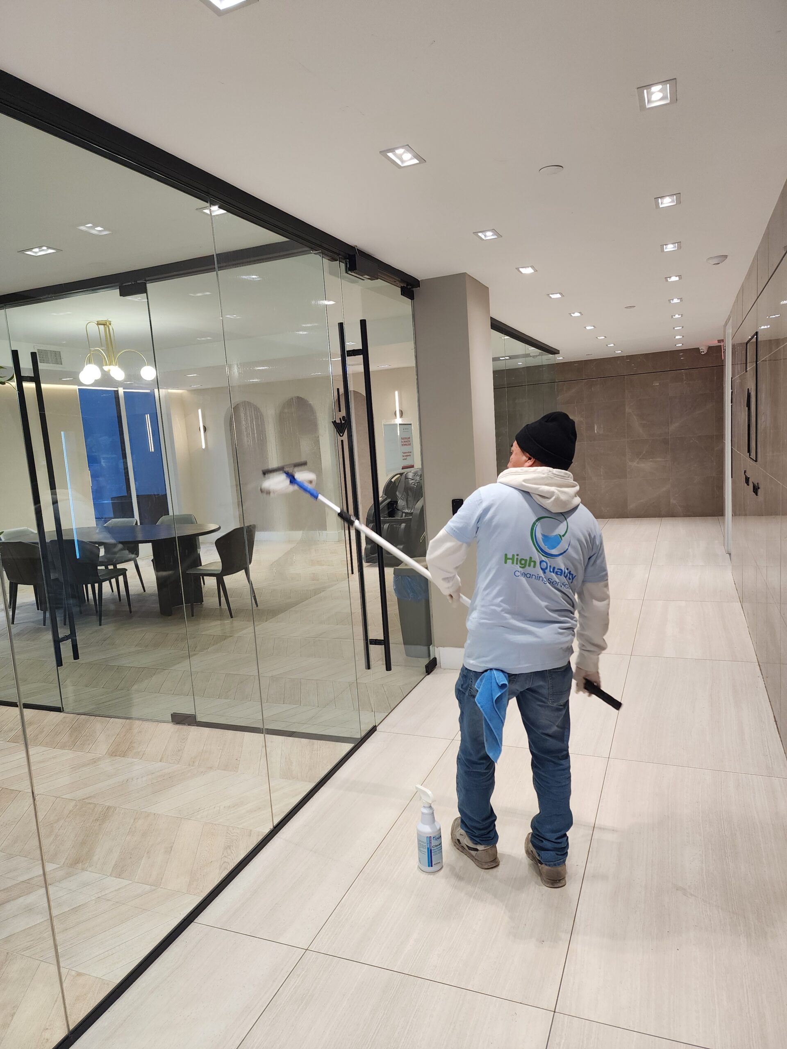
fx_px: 697
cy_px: 524
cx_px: 394
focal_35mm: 23
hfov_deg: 58.9
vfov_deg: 73.9
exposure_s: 1/120
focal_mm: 6.4
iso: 125
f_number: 1.8
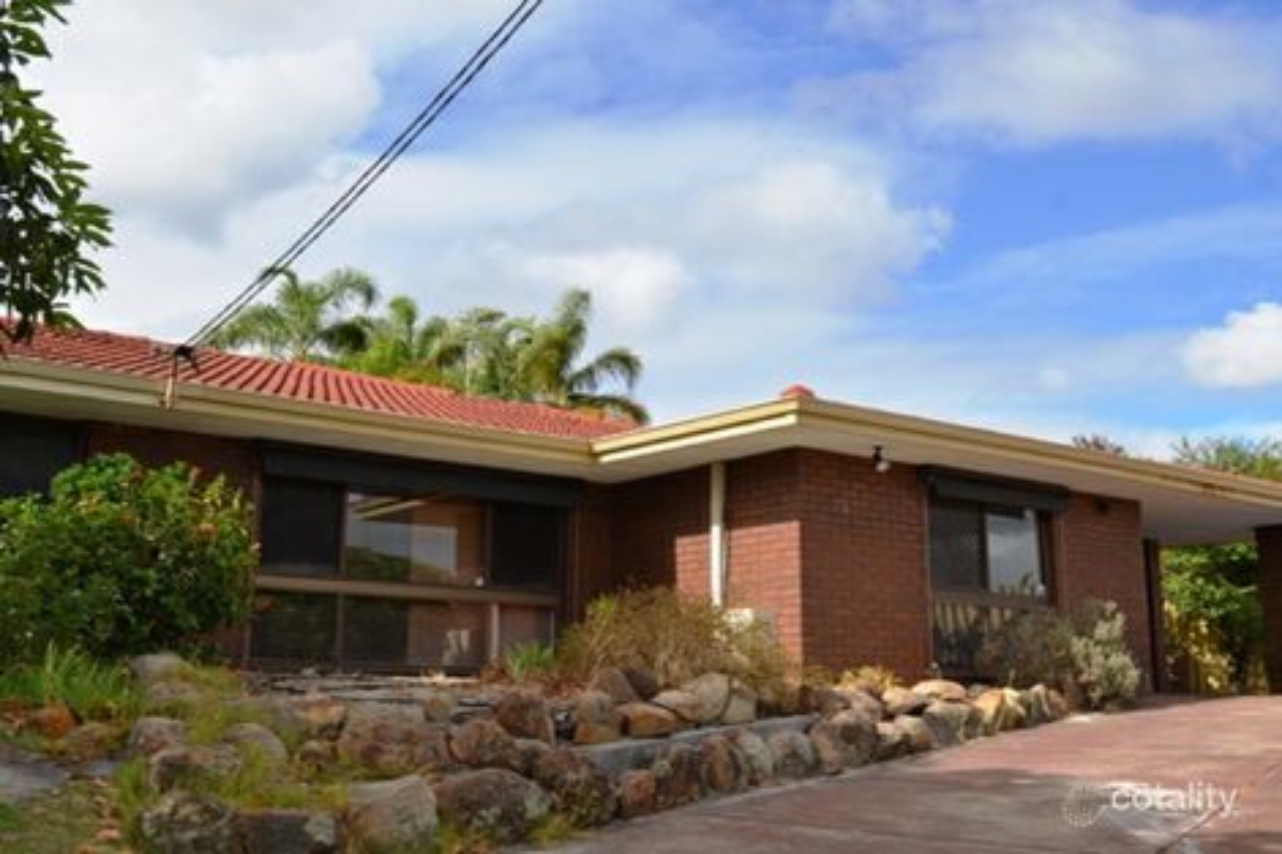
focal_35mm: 36
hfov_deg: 53.1
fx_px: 1281
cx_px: 641
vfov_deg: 36.8
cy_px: 427
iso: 100
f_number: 8
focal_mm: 24
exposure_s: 1/250
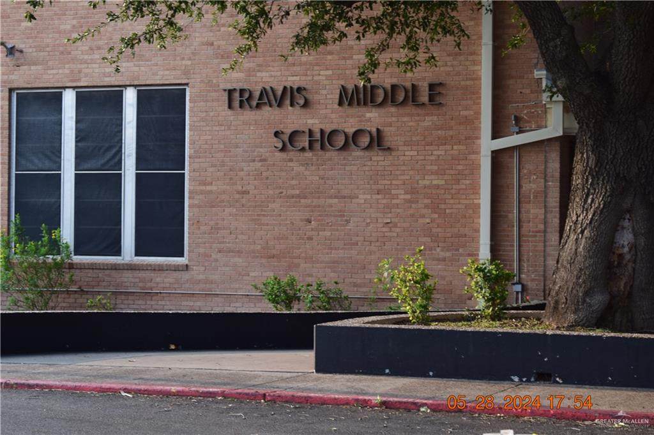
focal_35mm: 82
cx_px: 327
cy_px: 218
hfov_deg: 24.6
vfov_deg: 16.5
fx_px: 1498
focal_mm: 55
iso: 400
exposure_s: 1/125
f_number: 9
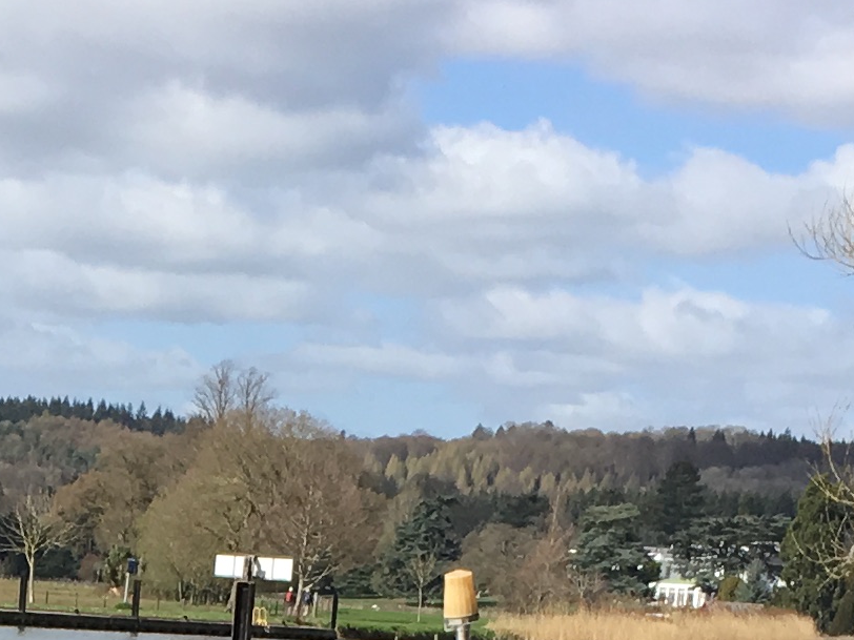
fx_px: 3553
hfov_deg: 13.5
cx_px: -26
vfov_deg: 9.2
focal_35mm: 144
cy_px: 1562
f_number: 2.2
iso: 25
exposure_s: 1/1166
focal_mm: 4.15
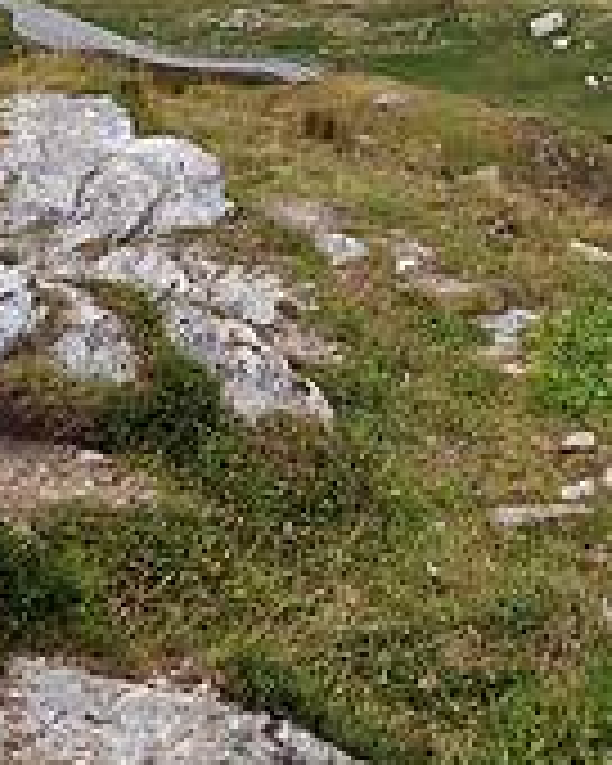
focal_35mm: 103
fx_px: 2332
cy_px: -173
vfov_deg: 17.7
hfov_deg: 14.4
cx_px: 756
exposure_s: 1/578
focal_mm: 5.4
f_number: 1.8
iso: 50
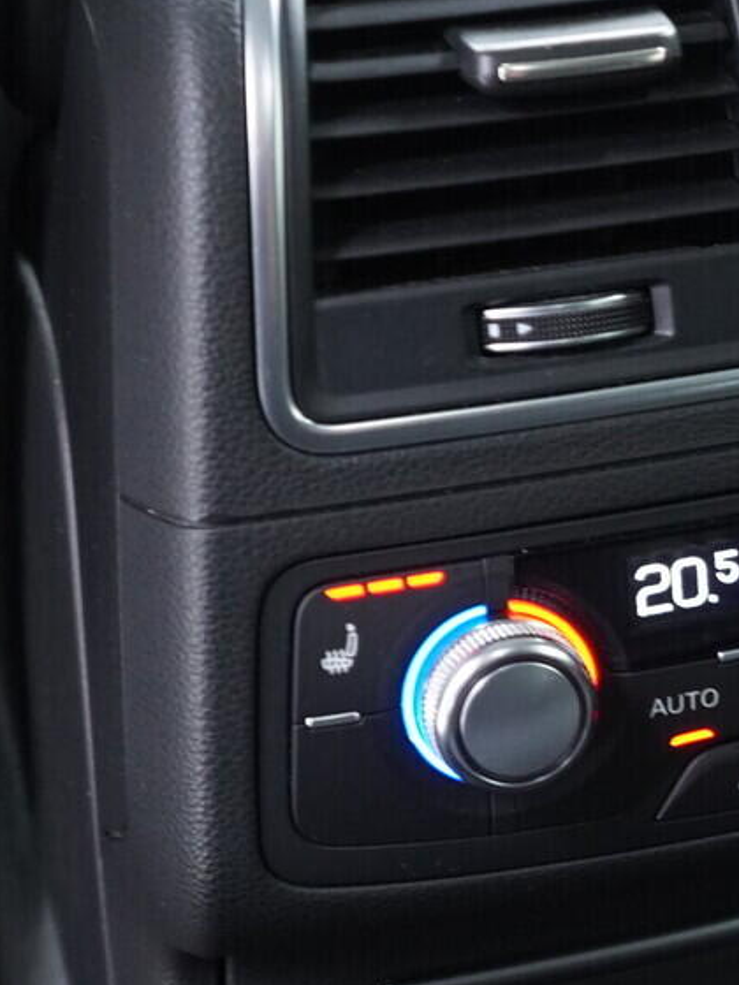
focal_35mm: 89
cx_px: 809
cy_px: 556
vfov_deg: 22.0
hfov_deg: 16.1
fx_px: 2533
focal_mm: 24
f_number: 2.8
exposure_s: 1/40
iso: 2000
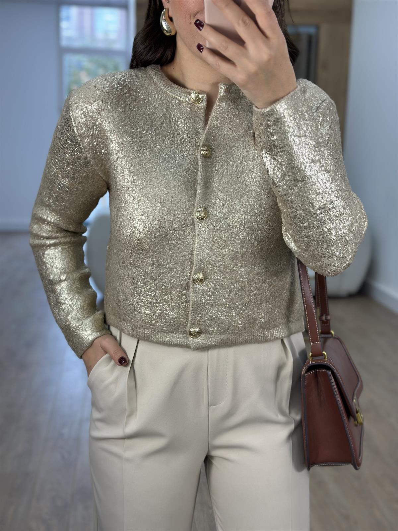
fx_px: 736
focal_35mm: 48
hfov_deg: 30.3
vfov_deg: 39.7
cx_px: 199
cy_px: 266
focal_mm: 6.86
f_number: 1.78
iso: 80
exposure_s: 1/141
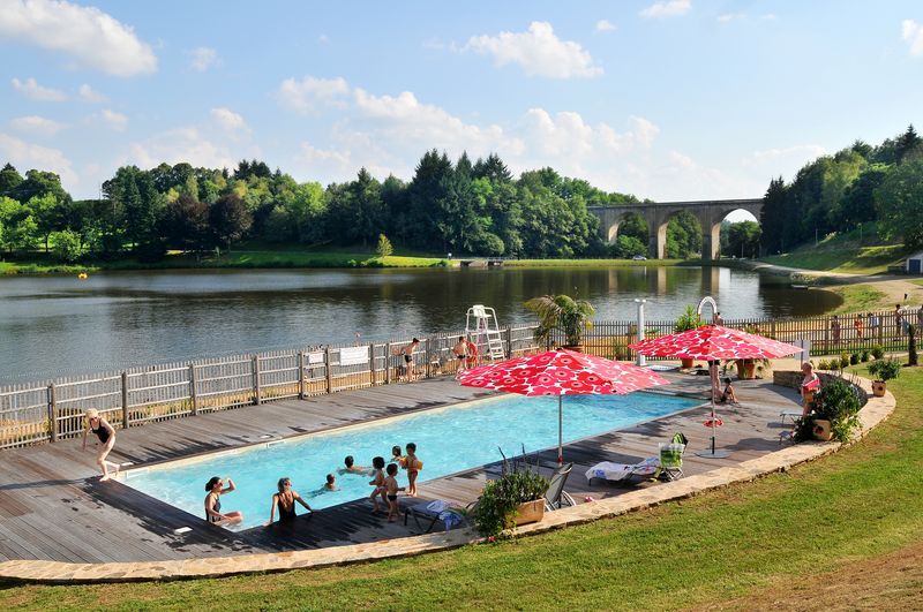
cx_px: 462
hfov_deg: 57.3
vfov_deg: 39.9
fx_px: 845
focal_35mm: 33
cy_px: 306
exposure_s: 1/400
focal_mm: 22
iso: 250
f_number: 10
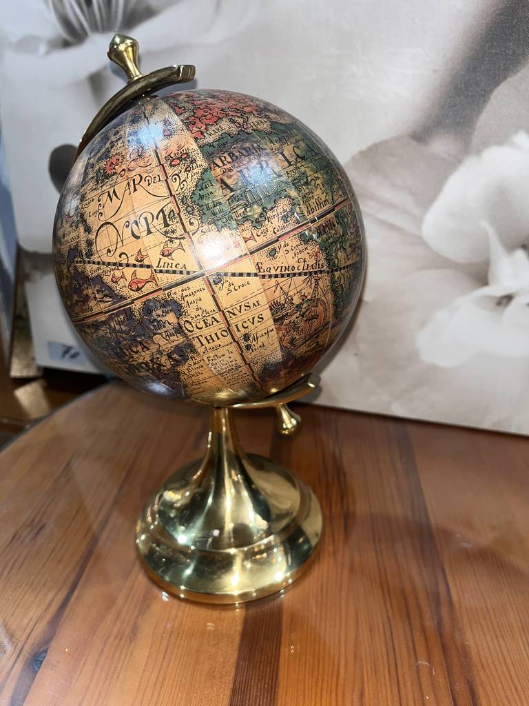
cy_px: 353
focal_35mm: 26
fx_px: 530
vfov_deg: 67.3
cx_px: 264
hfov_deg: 53.1
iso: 32
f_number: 1.6
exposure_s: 1/57
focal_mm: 5.1
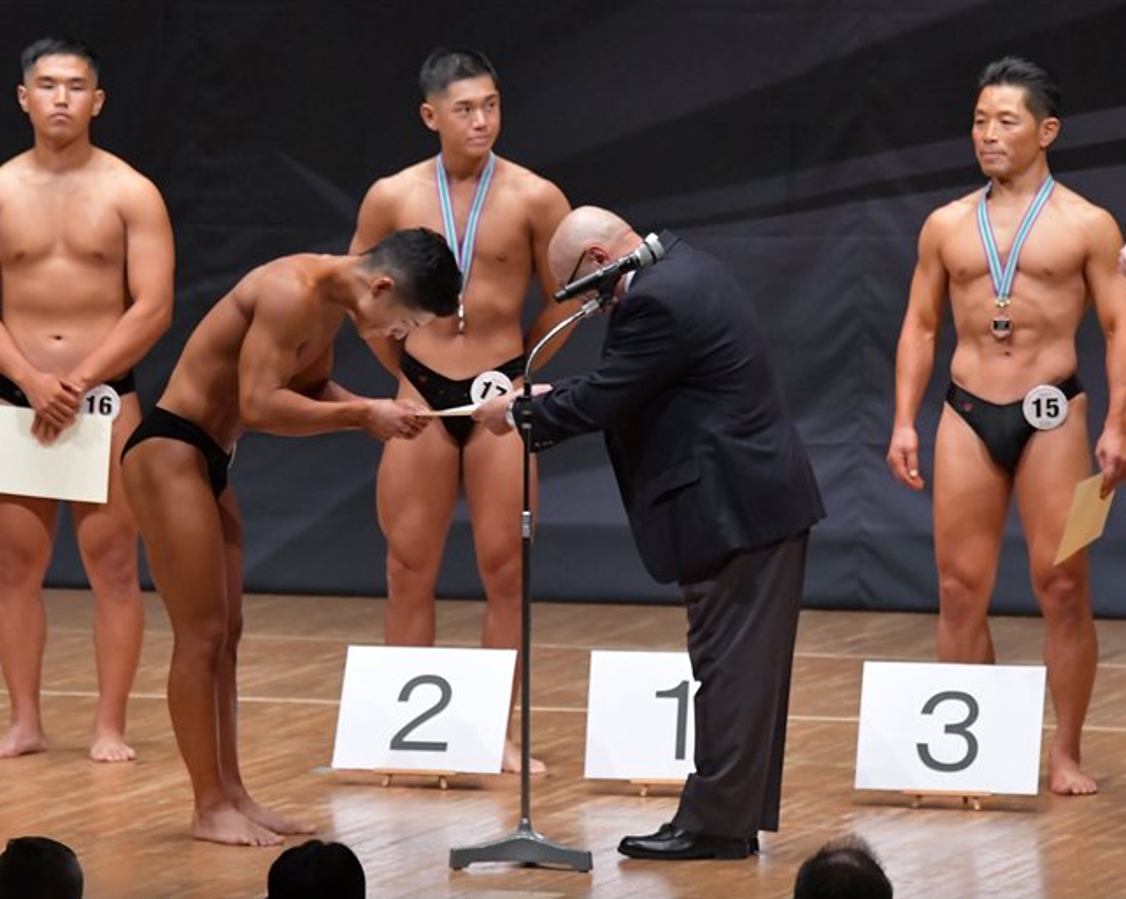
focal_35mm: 306
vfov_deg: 5.1
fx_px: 10193
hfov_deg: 6.3
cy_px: 450
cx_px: 457
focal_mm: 180
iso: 6400
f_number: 5.6
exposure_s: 1/400
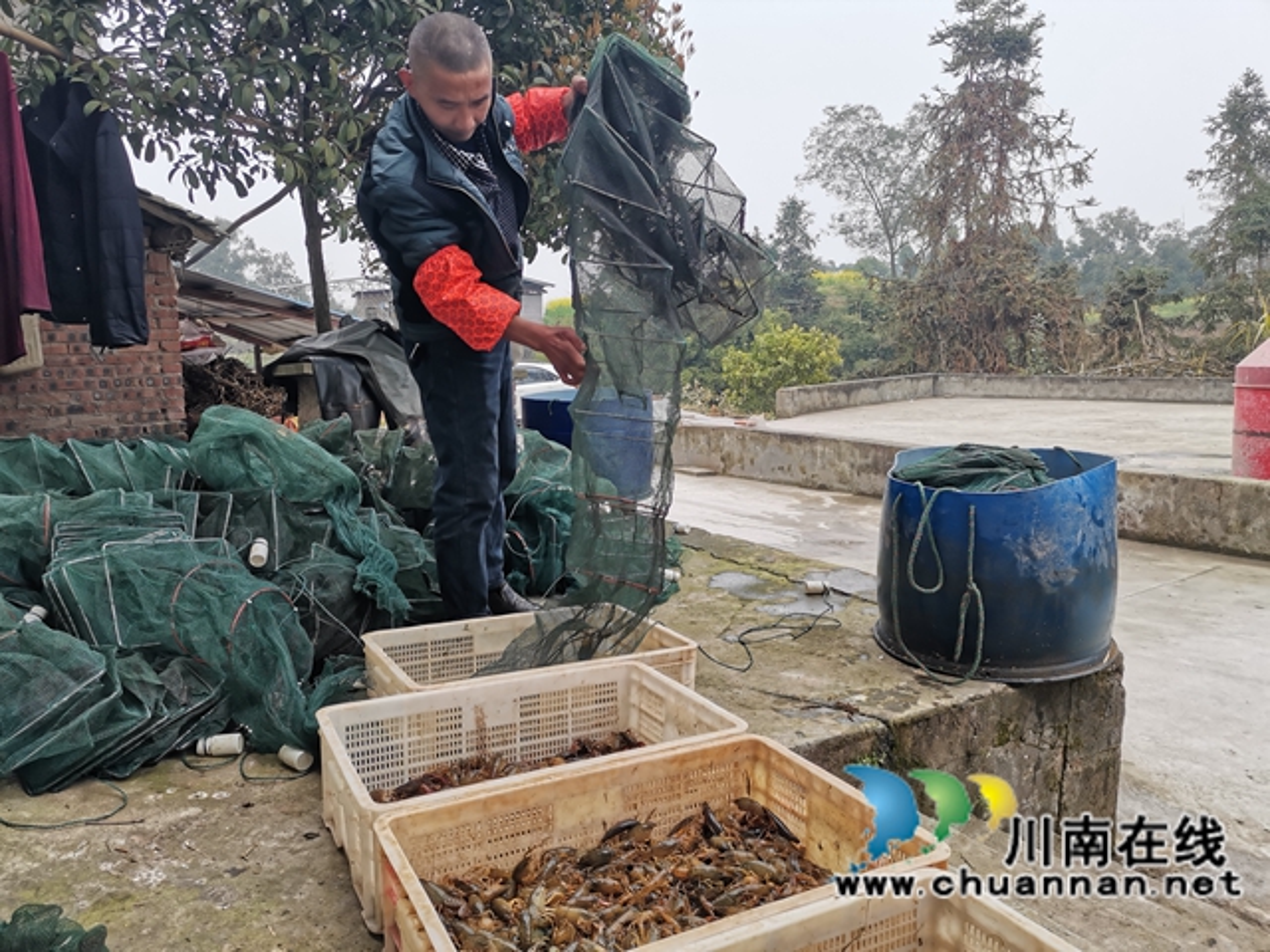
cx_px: 635
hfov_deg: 67.3
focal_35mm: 26
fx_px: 954
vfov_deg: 53.1
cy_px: 476
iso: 50
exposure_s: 1/290
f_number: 1.8
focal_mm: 4.75
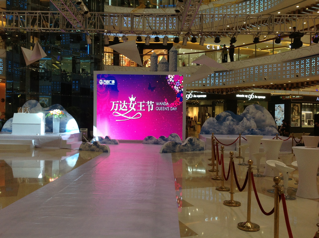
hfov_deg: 52.7
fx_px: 322
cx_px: 160
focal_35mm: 35
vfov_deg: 40.6
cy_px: 119
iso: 100
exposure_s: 1/120
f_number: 2.4
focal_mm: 4.28
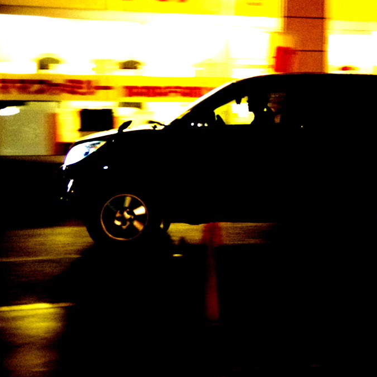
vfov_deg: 26.1
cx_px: 259
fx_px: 813
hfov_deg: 25.9
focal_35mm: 66
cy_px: 190
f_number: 2.8
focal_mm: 34.38
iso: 6400
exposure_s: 1/30
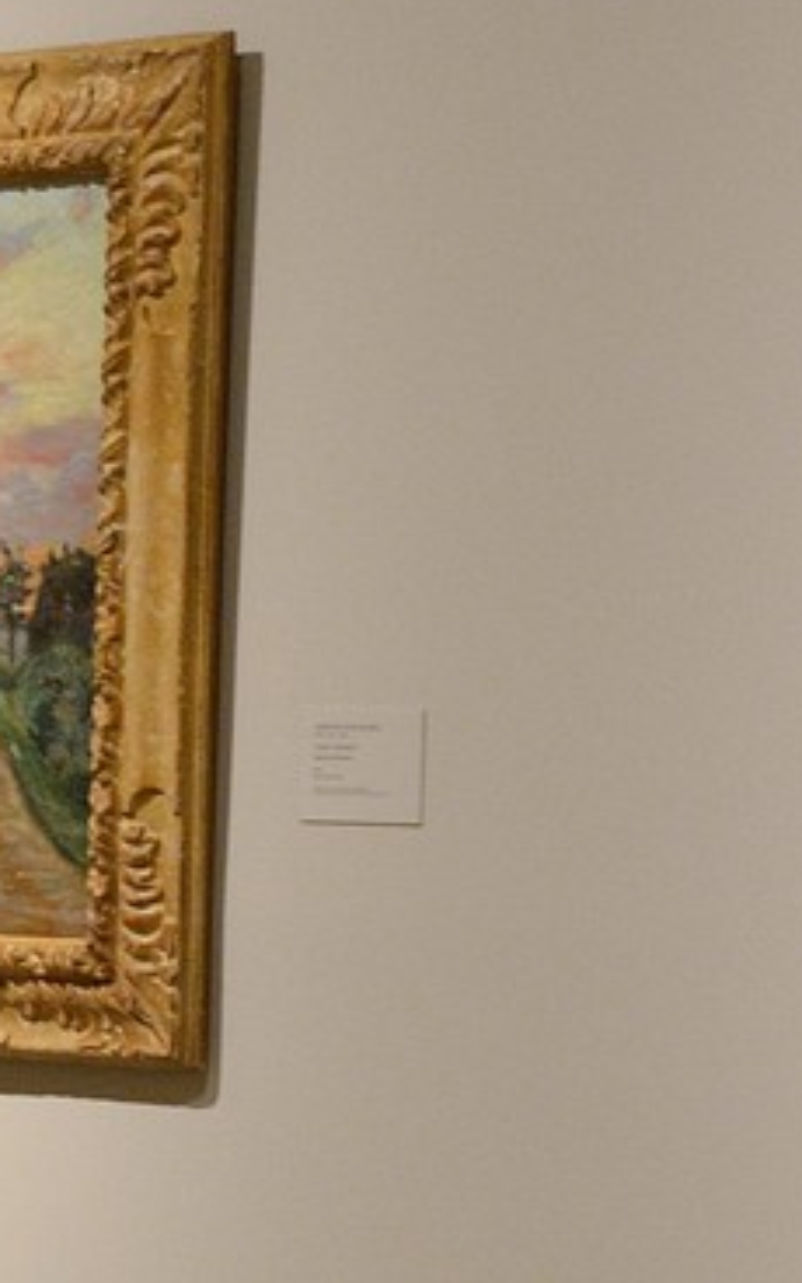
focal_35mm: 186
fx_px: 6505
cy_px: 1809
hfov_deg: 6.3
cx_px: -1939
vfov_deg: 10.9
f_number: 5.6
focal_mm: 42
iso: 1600
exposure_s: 1/15
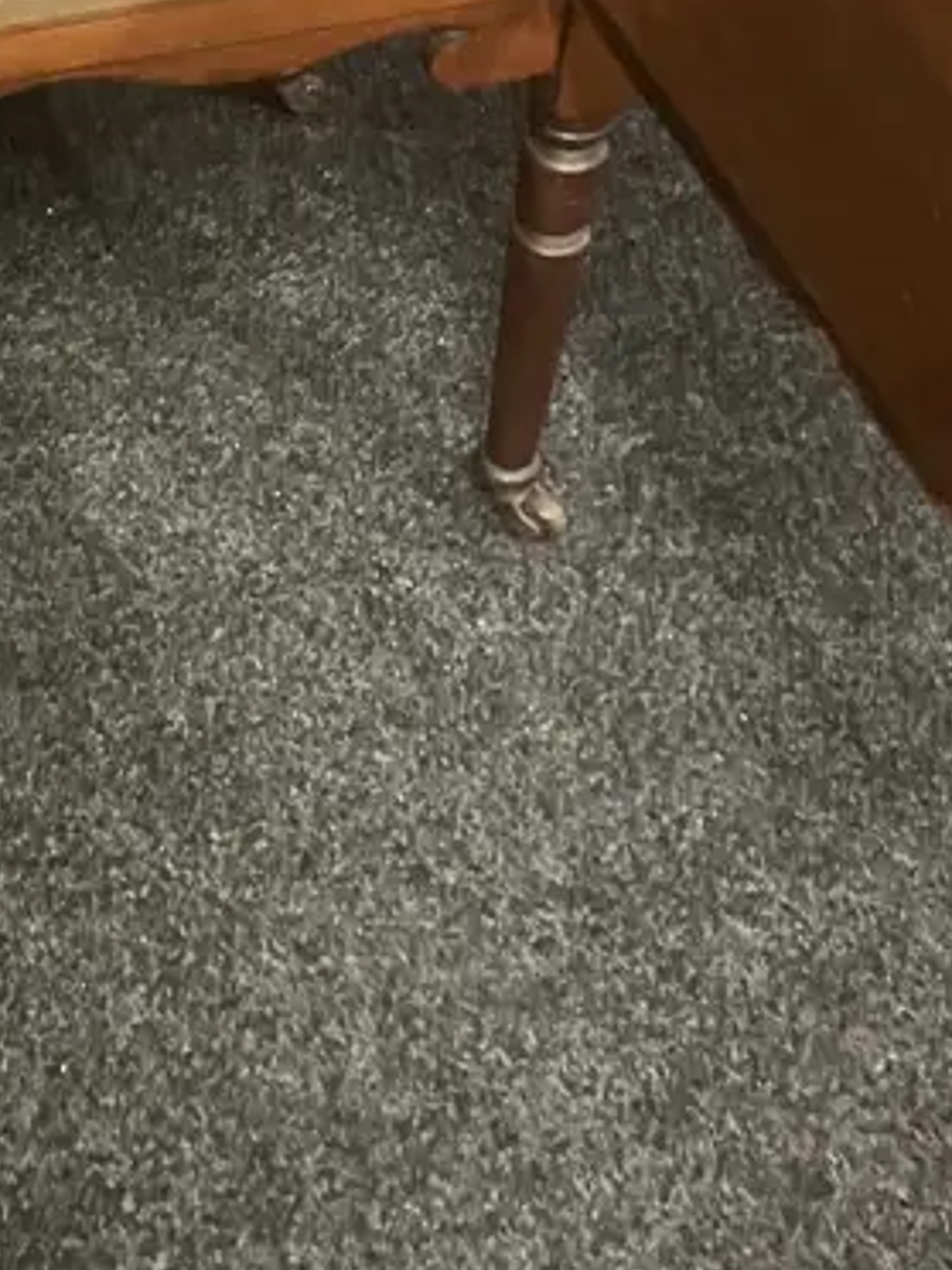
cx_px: -297
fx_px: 2824
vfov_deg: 24.8
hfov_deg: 17.9
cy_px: 205
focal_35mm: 77
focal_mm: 3.99
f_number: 1.8
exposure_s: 1/30
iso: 640
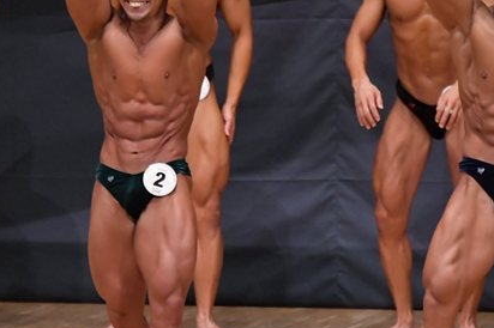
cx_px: 326
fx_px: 7733
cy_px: 212
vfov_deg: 2.4
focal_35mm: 564
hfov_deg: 3.7
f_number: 5.6
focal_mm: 200
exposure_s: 1/400
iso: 6400
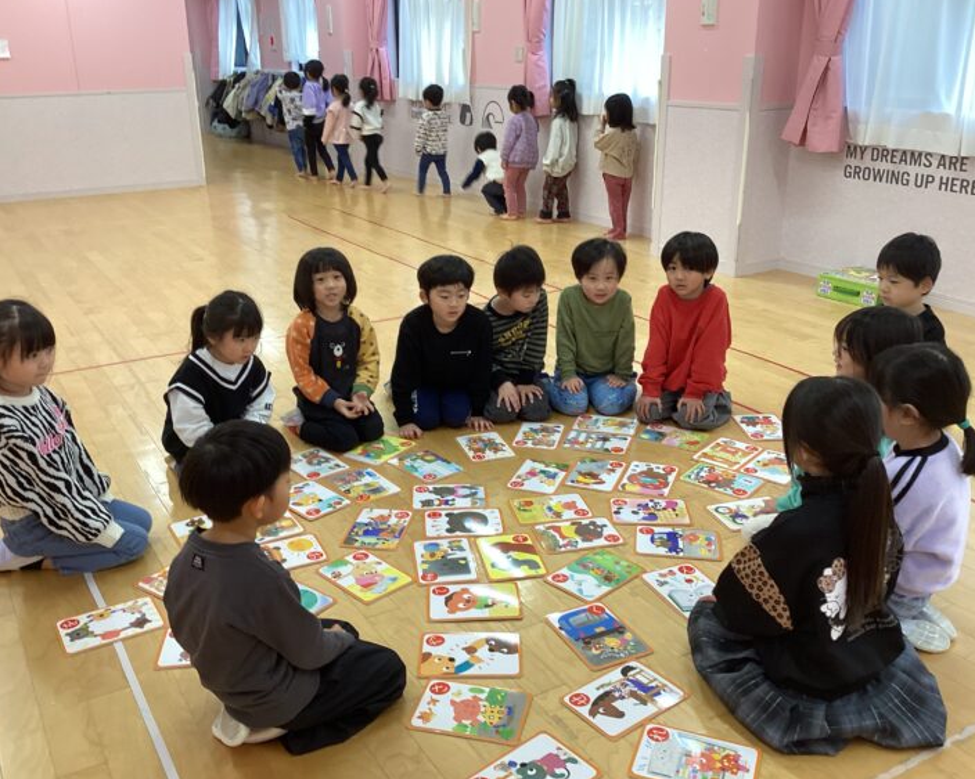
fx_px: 952
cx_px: 476
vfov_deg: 44.5
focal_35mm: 33
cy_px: 383
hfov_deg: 54.2
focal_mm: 3.3
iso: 100
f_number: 2.4
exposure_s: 1/50
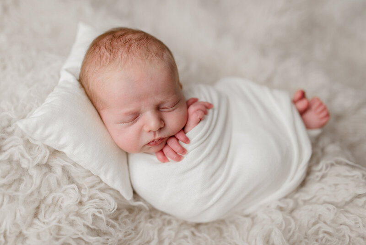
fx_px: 356
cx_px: 183
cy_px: 122
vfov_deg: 37.9
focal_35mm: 35
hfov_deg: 54.4
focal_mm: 35
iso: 400
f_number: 1.8
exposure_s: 1/640
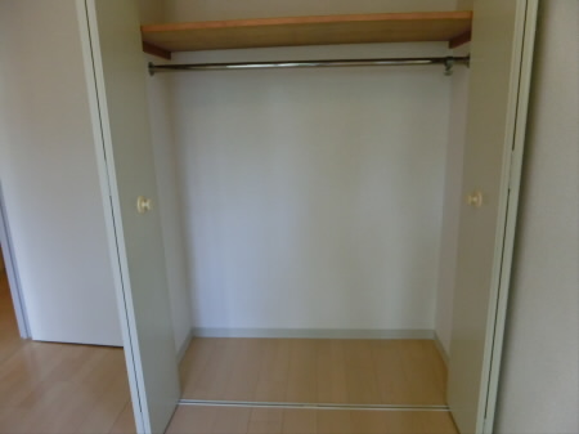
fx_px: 418
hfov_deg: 69.4
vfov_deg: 54.8
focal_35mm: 25
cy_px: 217
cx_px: 290
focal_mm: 5.4
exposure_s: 1/30
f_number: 7.9
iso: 500
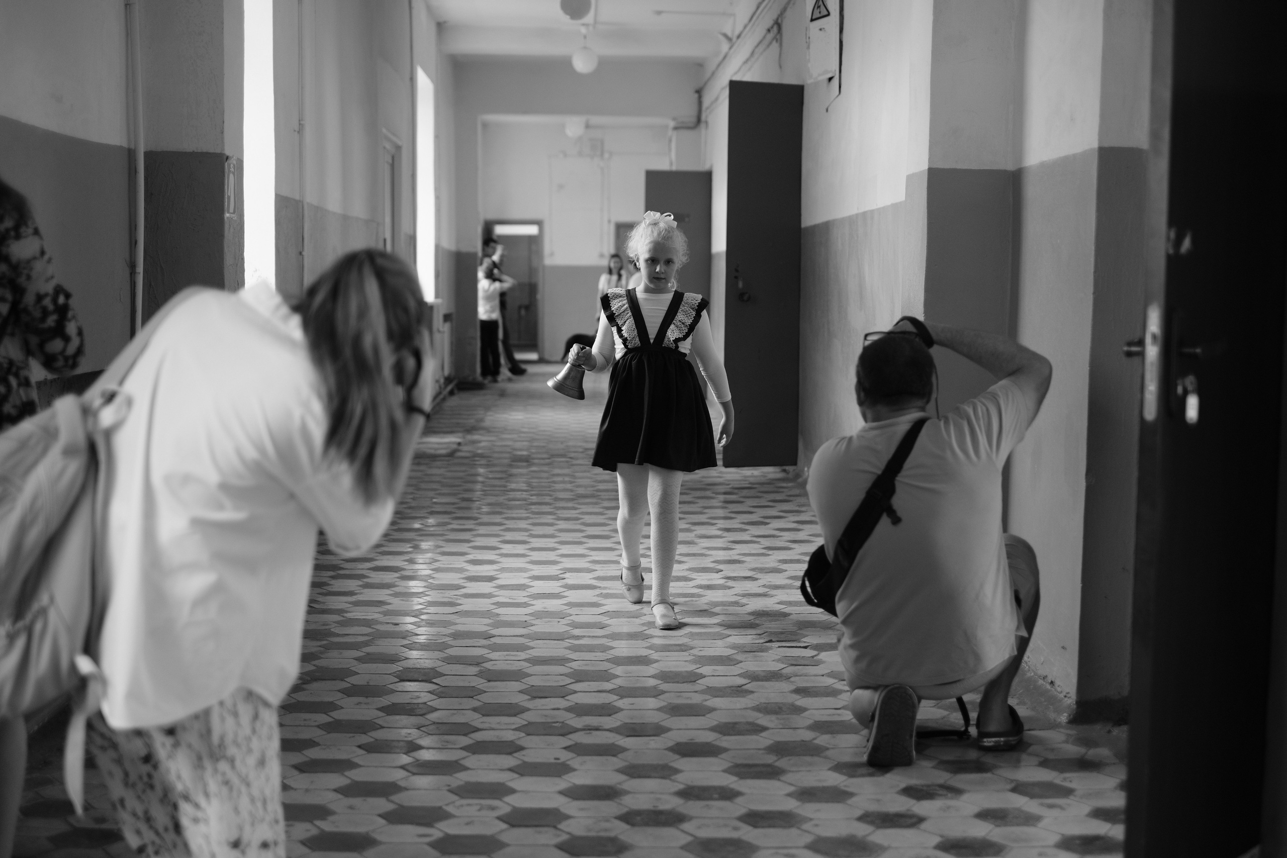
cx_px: 644
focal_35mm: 53
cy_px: 429
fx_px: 1895
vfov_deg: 25.5
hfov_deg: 37.5
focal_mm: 35
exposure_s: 1/340
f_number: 1.6
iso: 320
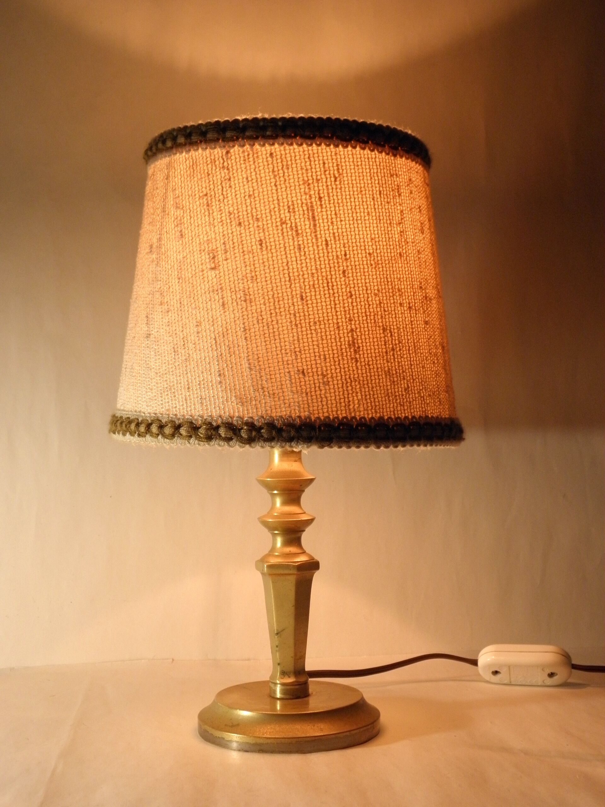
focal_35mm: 47
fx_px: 1095
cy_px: 404
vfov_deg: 40.4
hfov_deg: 30.9
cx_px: 302
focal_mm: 8.6
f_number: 3.9
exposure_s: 1/40
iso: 200
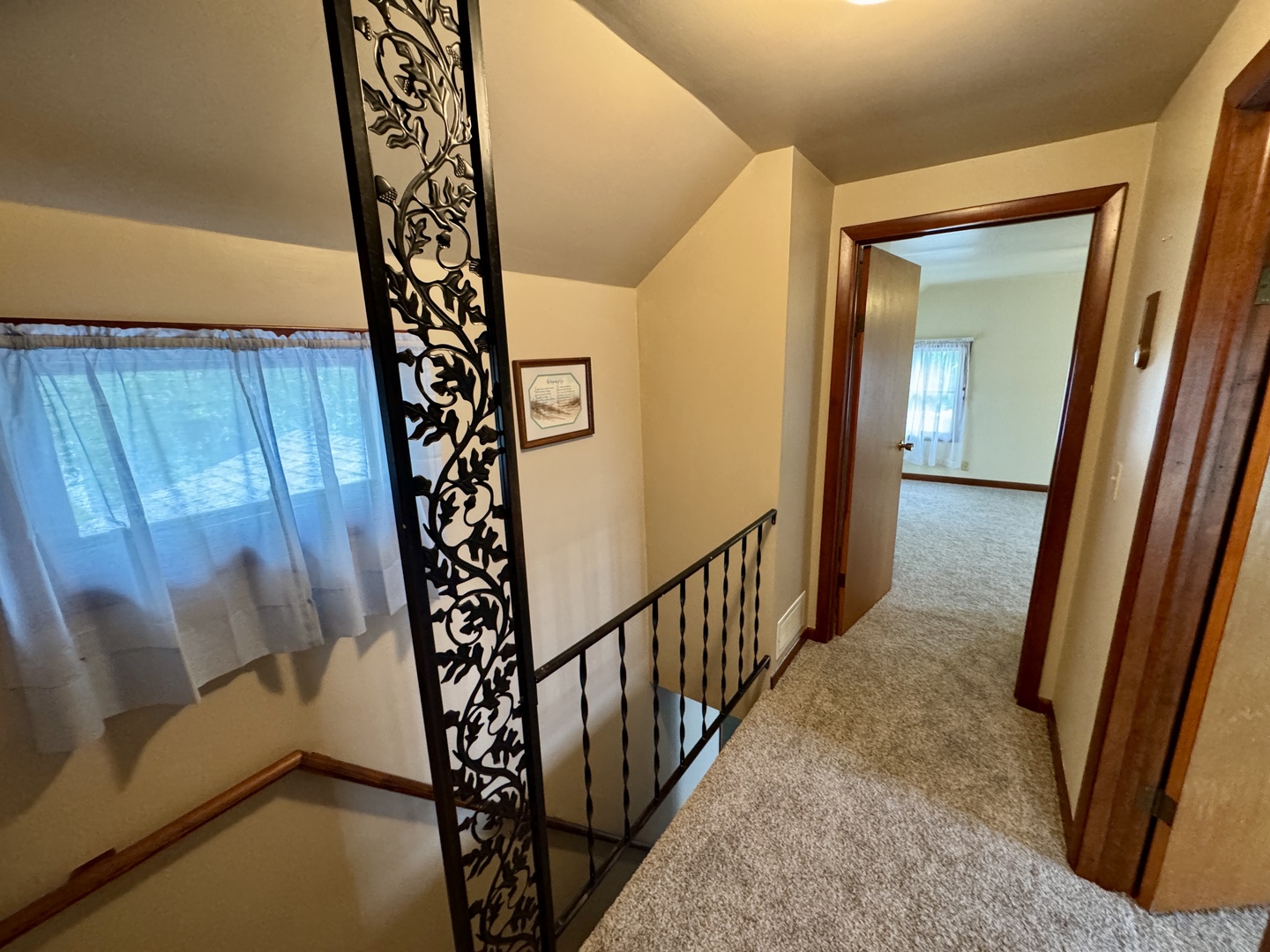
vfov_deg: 85.7
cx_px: 635
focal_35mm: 14
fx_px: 514
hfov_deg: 102.1
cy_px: 476
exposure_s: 1/60
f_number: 2.2
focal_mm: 2.22
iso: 640
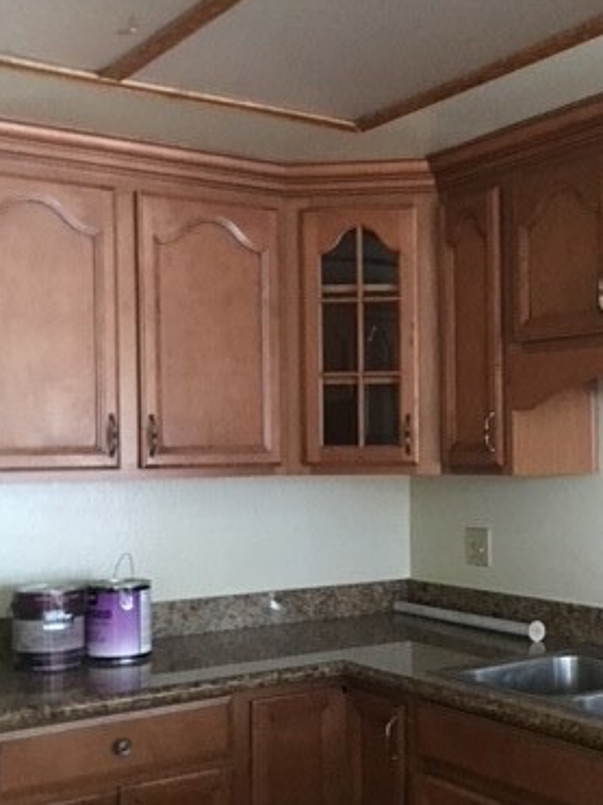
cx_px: 442
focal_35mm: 50
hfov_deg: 28.7
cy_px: 462
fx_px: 1162
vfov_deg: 38.1
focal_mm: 4.15
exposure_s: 1/4
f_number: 2.2
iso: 80
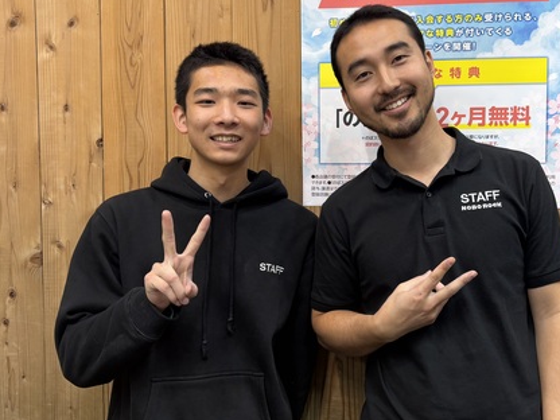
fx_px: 647
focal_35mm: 40
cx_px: 334
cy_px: 190
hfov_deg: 46.6
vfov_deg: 35.9
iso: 64
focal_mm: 5.96
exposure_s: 1/50
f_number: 1.6
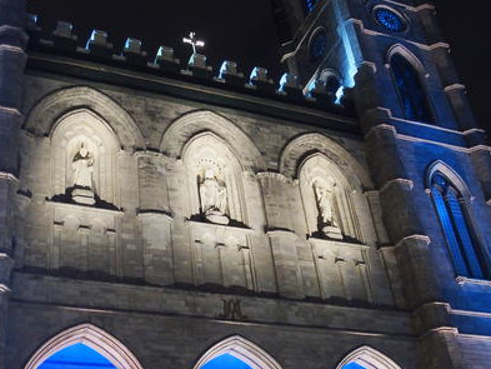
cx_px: 215
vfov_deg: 27.5
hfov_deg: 36.1
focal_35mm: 53
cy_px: 189
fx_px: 752
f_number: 2.8
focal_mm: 9
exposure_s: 1/15
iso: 800
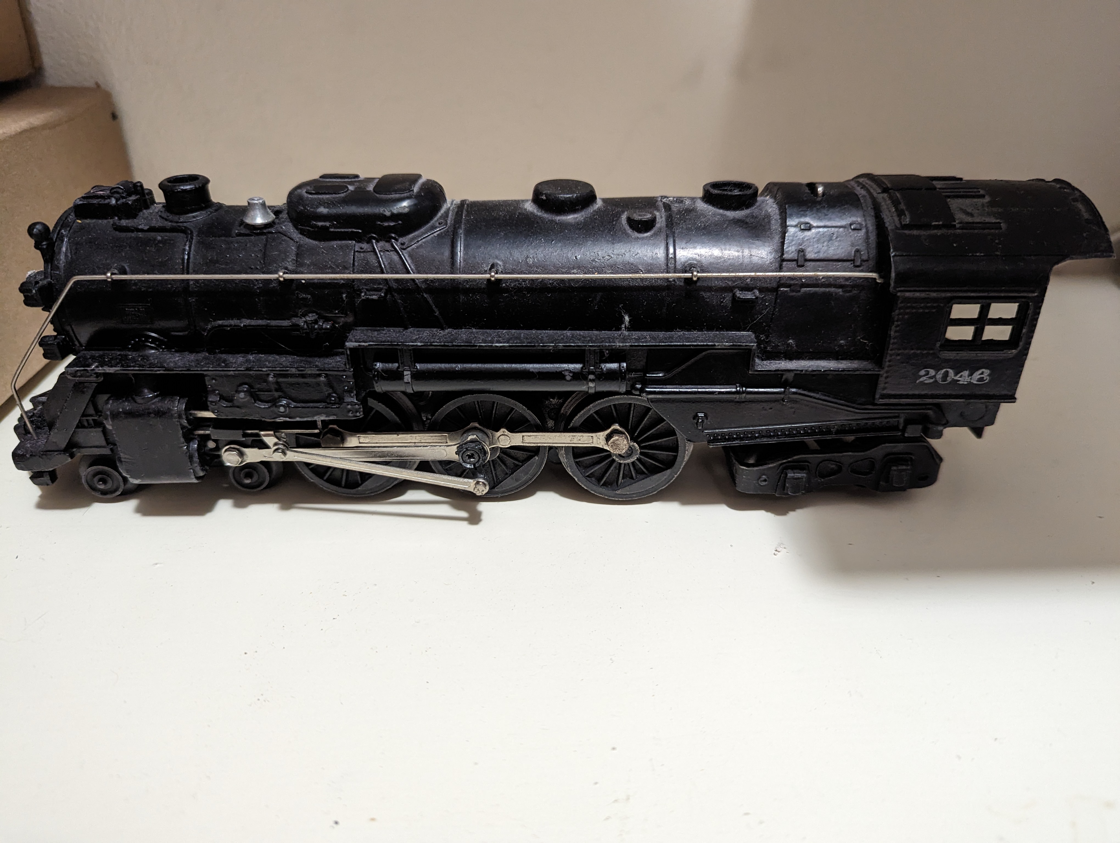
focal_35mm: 24
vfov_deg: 56.9
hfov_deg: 71.5
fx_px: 778
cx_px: 560
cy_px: 422
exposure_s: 1/24
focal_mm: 6.81
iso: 515
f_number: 1.85
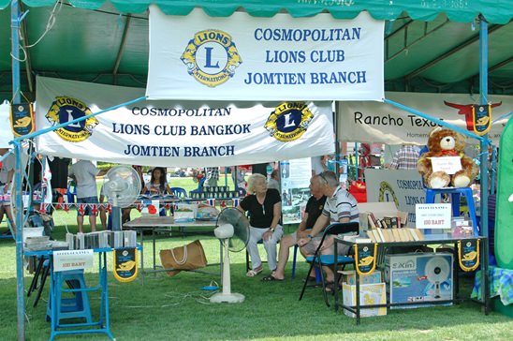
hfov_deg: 35.1
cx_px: 256
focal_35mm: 57
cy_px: 170
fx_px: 811
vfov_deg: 23.7
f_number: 5
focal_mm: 38
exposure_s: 1/500
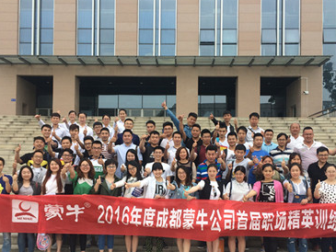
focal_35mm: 41
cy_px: 151
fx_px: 398
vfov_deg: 35.0
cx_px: 174
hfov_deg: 45.8
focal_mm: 4.12
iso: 32
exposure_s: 1/189
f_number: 2.2
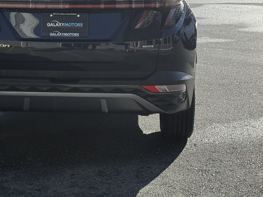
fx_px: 638
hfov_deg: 23.0
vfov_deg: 17.4
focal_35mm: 84
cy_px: 38
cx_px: 60
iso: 64
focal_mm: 6.76
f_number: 1.78
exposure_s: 1/2577
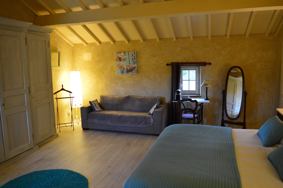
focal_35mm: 27
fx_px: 212
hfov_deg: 67.4
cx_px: 142
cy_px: 94
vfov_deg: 47.8
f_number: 4
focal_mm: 18
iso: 720
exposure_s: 1/30
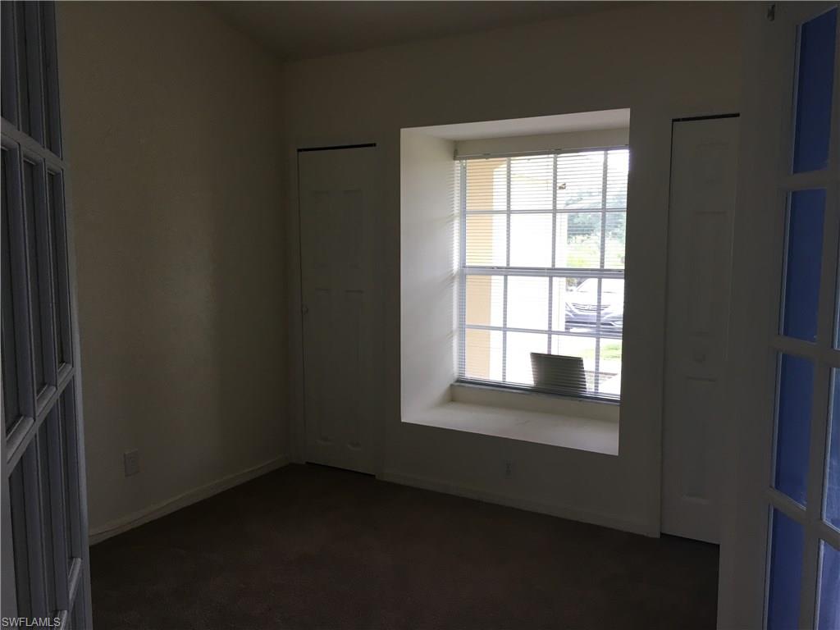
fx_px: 704
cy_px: 315
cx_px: 420
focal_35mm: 29
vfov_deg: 48.2
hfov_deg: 61.7
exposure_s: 1/30
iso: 25
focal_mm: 4.15
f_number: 2.2
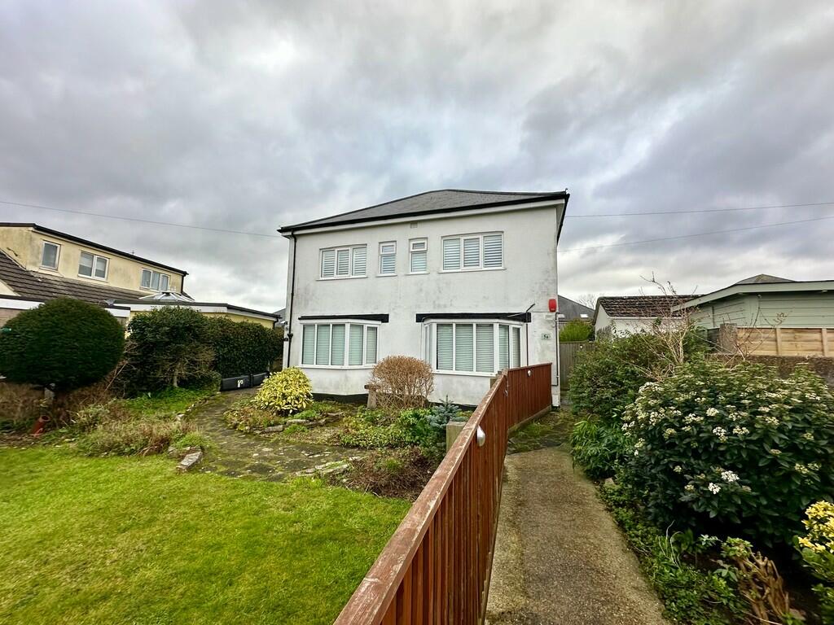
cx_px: 417
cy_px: 312
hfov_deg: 102.1
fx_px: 337
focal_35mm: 14
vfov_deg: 85.7
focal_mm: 2.22
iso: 40
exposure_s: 1/284
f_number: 2.2
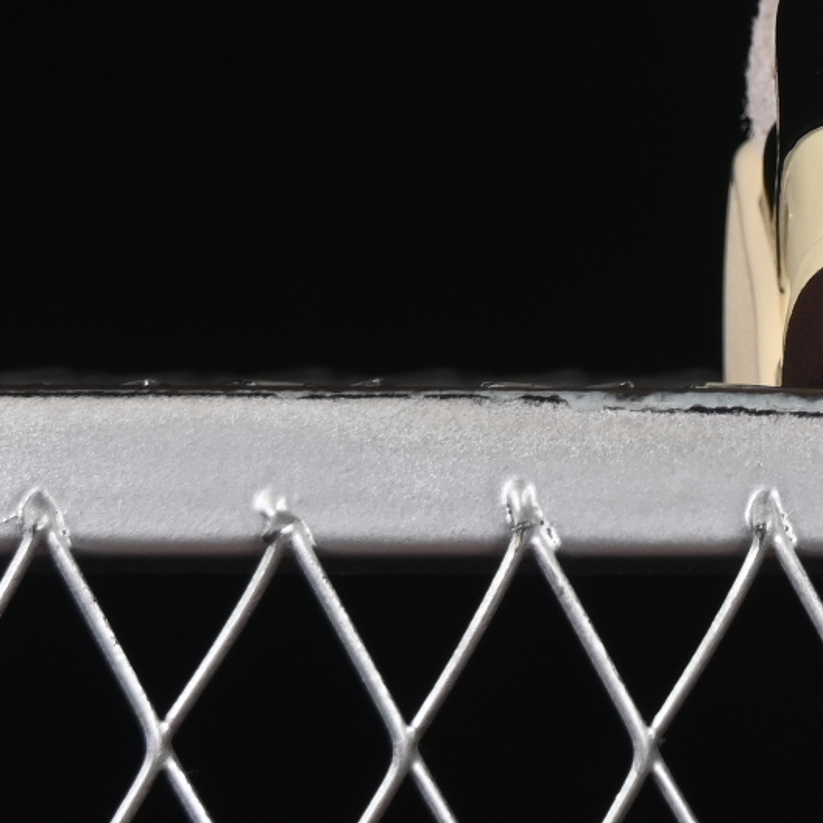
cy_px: -511
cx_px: 1760
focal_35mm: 336
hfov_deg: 5.1
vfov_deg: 5.2
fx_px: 9038
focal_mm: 50
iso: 160
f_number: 8
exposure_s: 1/80
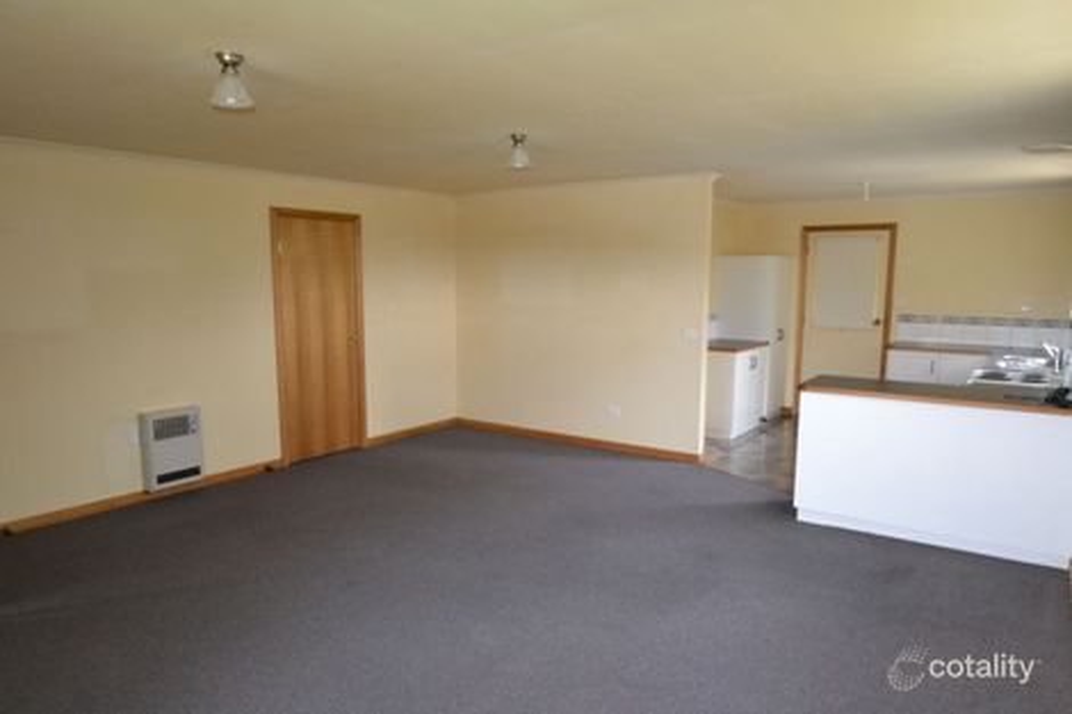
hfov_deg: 77.3
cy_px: 357
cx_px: 536
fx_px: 670
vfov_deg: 56.1
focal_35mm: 22
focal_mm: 15
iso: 3200
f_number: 4
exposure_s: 1/60
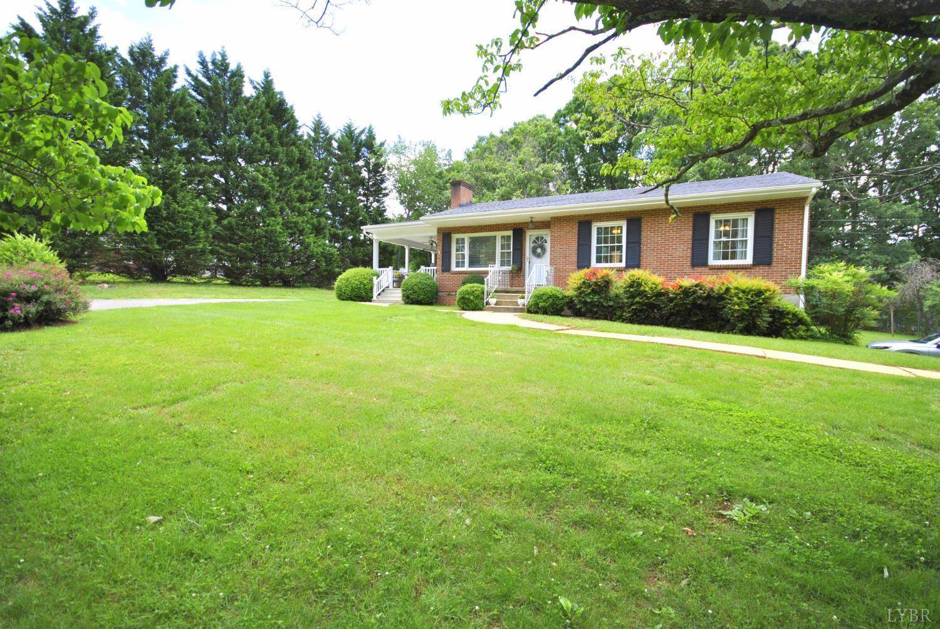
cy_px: 314
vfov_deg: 77.5
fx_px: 392
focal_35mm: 15
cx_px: 470
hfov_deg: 100.3
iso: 100
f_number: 5.6
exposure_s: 1/125
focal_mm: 10
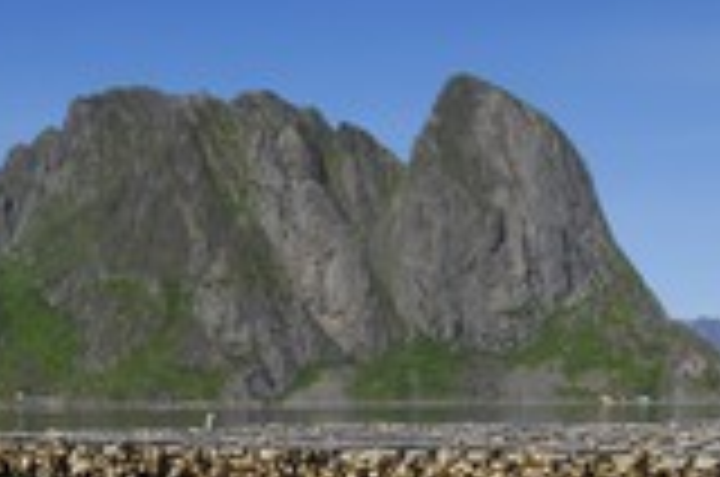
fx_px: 1184
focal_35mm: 59
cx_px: 304
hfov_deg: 33.8
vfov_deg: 21.1
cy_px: 585
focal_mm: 15
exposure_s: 1/80
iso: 100
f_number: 19
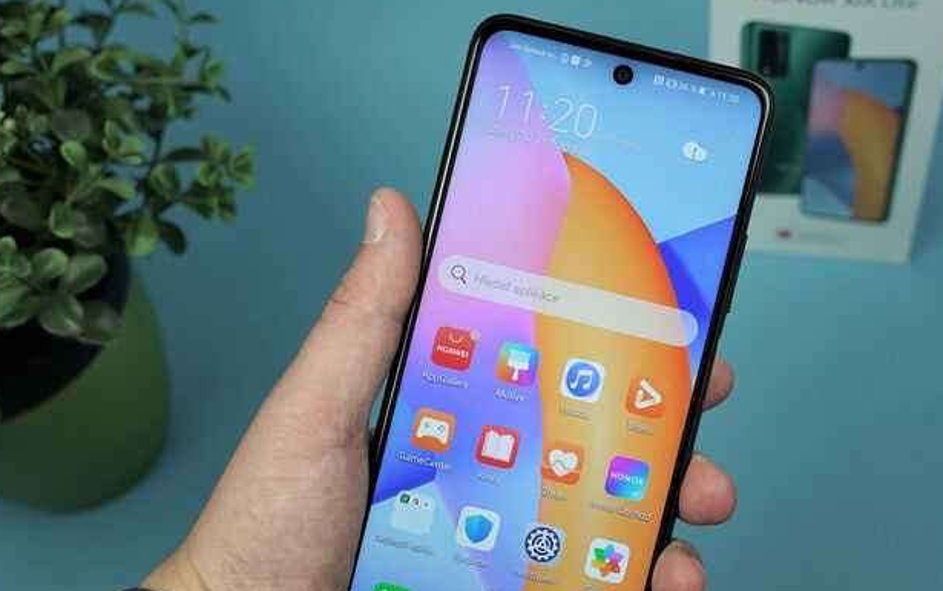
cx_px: 540
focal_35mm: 48
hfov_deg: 41.7
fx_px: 1234
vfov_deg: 26.8
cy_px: 358
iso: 640
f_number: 6.3
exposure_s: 1/200
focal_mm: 35
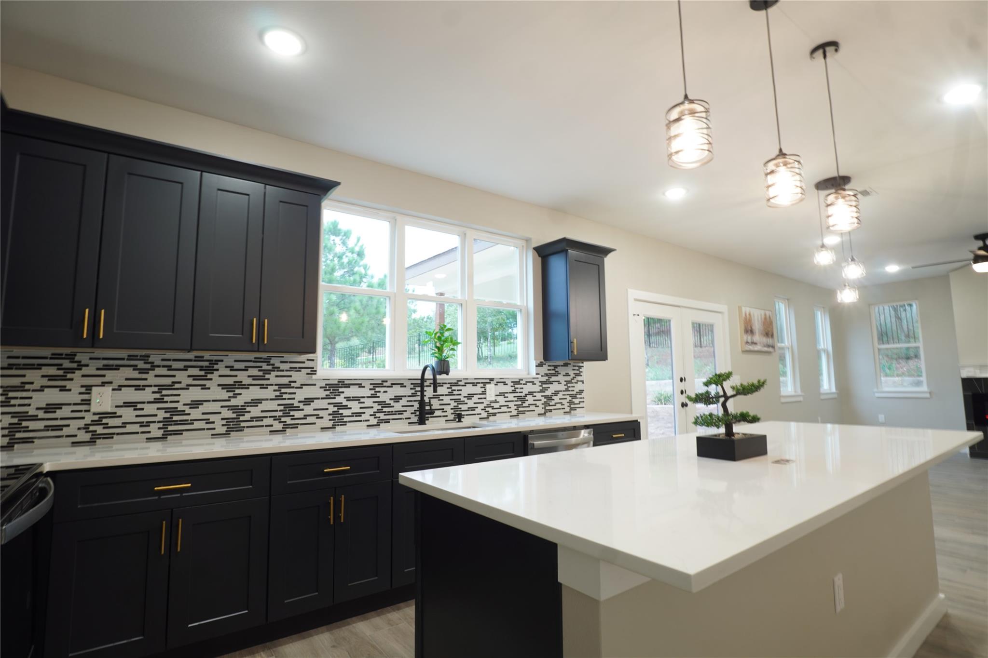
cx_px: 494
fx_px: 453
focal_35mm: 16
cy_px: 329
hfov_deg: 95.0
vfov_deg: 72.0
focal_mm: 11
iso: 100
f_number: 8
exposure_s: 1/1.6
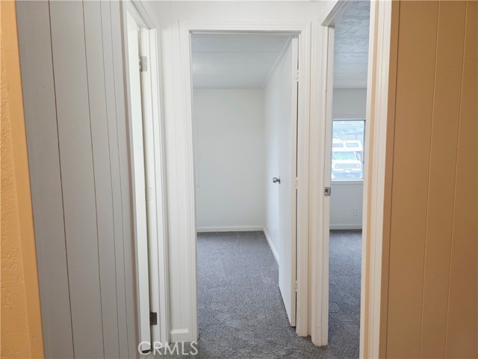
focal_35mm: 23
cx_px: 239
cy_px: 180
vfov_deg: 58.9
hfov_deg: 73.9
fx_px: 318
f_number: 1.7
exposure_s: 1/120
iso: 320
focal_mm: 6.3
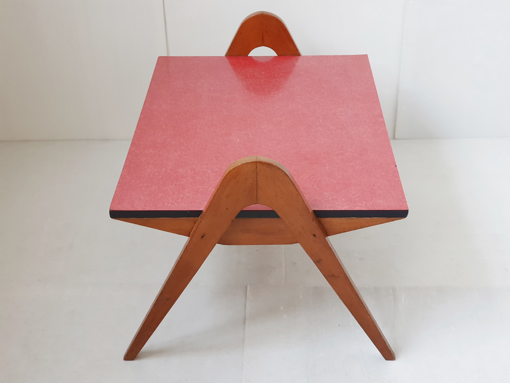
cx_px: 255
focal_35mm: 52
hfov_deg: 36.8
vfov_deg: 28.0
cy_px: 192
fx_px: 766
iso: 160
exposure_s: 1/33
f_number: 2.4
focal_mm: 6
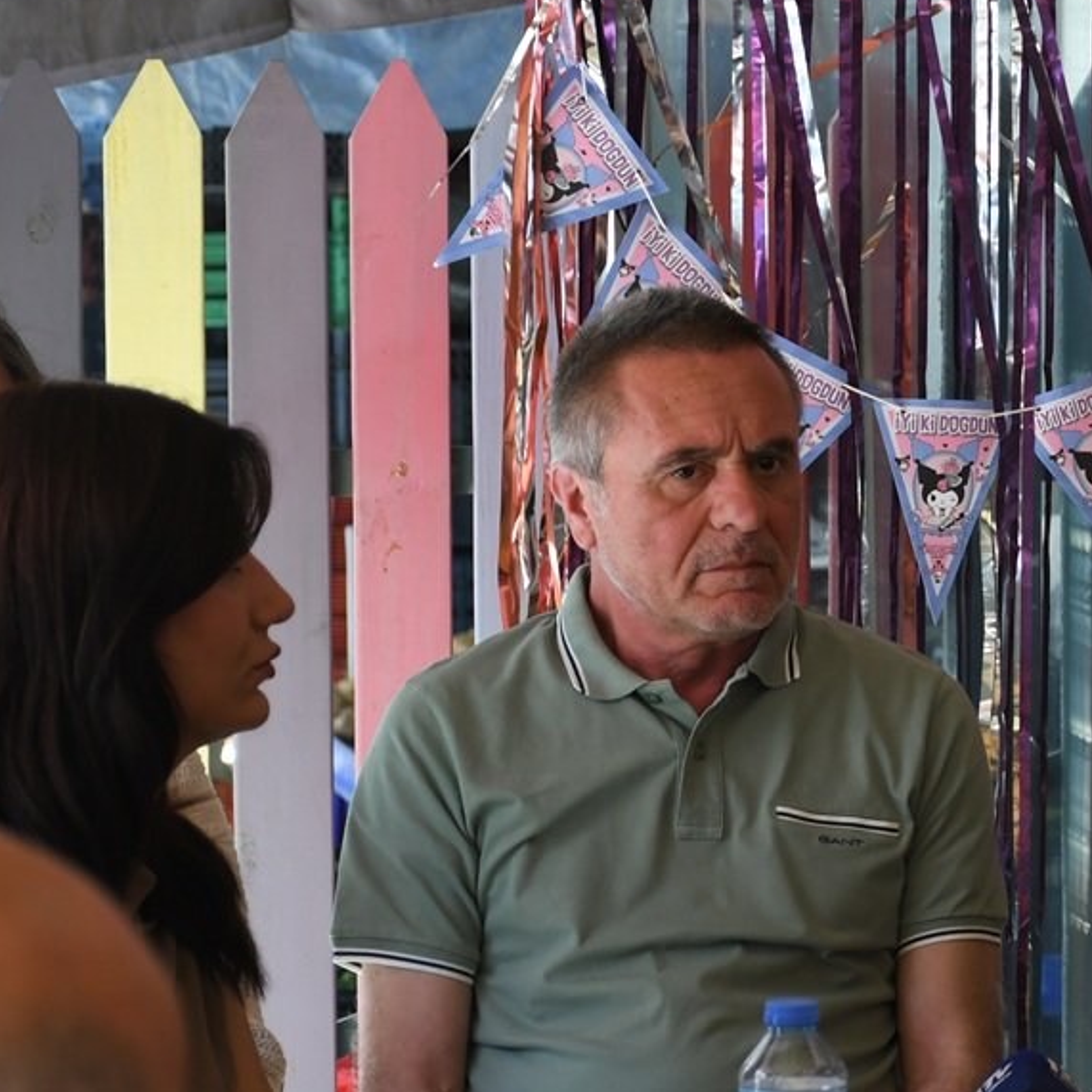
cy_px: 583
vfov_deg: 10.0
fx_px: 6210
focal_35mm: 174
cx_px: 1293
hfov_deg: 9.9
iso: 400
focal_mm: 56
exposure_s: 1/125
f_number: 4.8
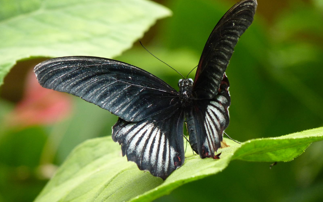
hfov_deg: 4.1
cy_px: 112
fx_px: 4516
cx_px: 161
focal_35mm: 513
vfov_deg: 2.6
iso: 320
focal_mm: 85.9
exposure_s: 1/125
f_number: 4.4
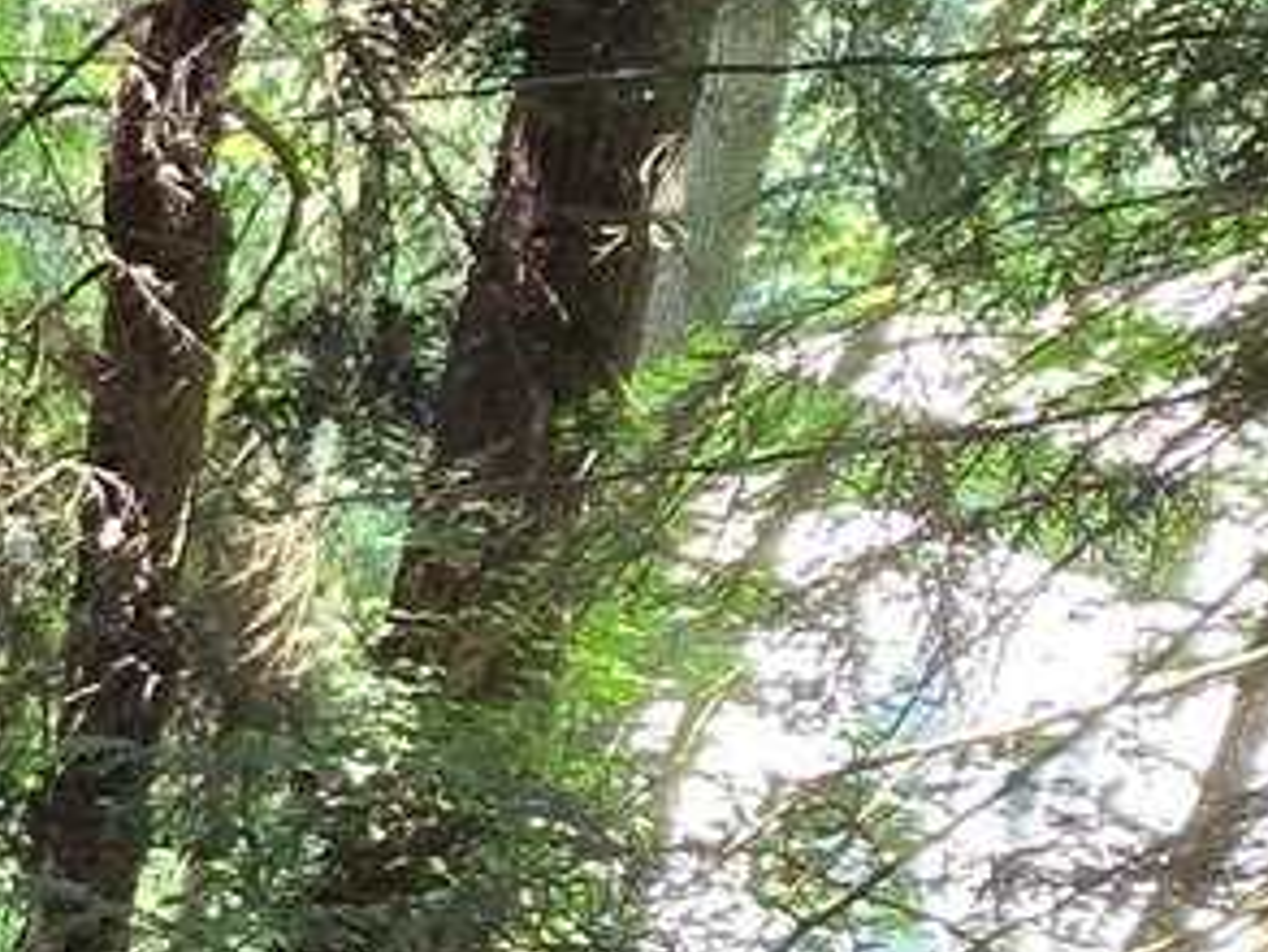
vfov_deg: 20.4
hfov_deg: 16.6
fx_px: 2602
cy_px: 805
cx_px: -1528
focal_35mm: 71
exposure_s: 1/60
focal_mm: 2.2
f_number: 2.2
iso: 200
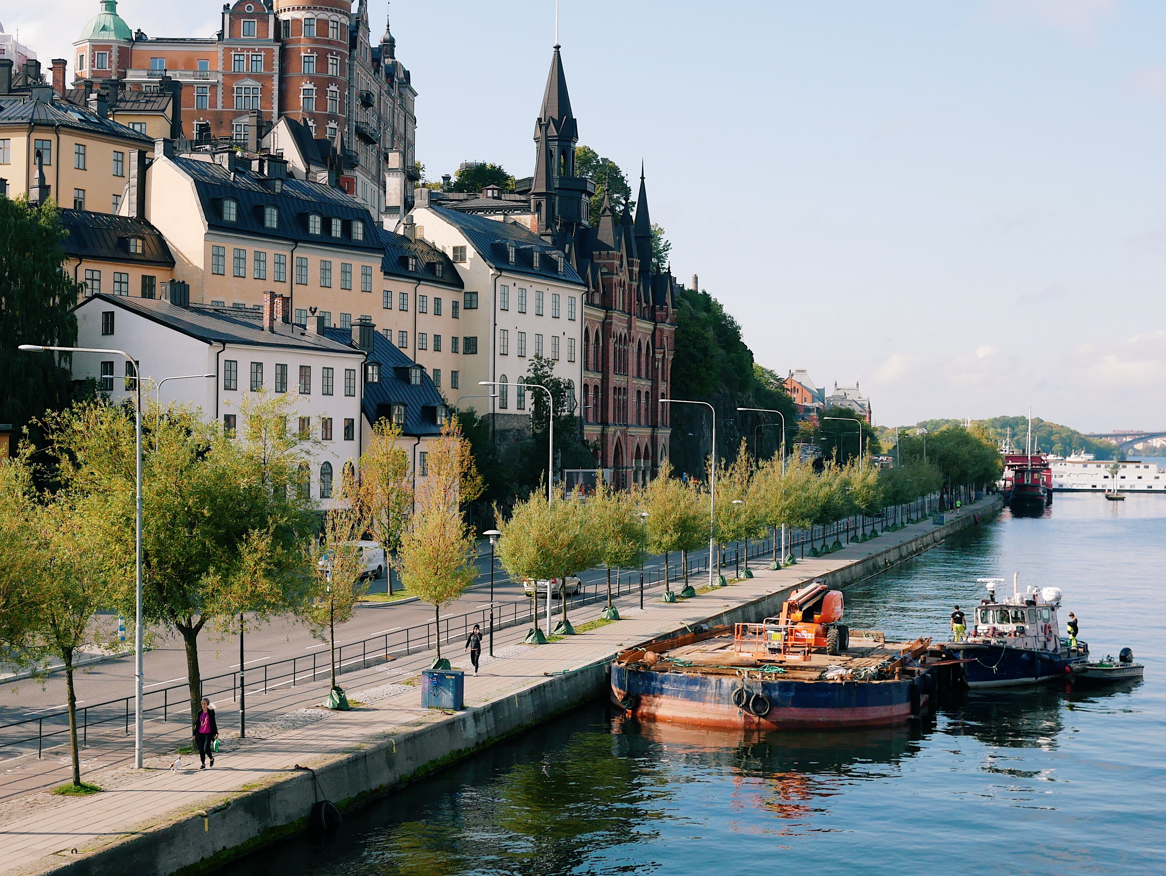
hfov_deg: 33.7
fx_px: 1921
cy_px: 410
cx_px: 470
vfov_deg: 25.7
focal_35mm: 57
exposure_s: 1/800
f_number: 5
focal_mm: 20
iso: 200
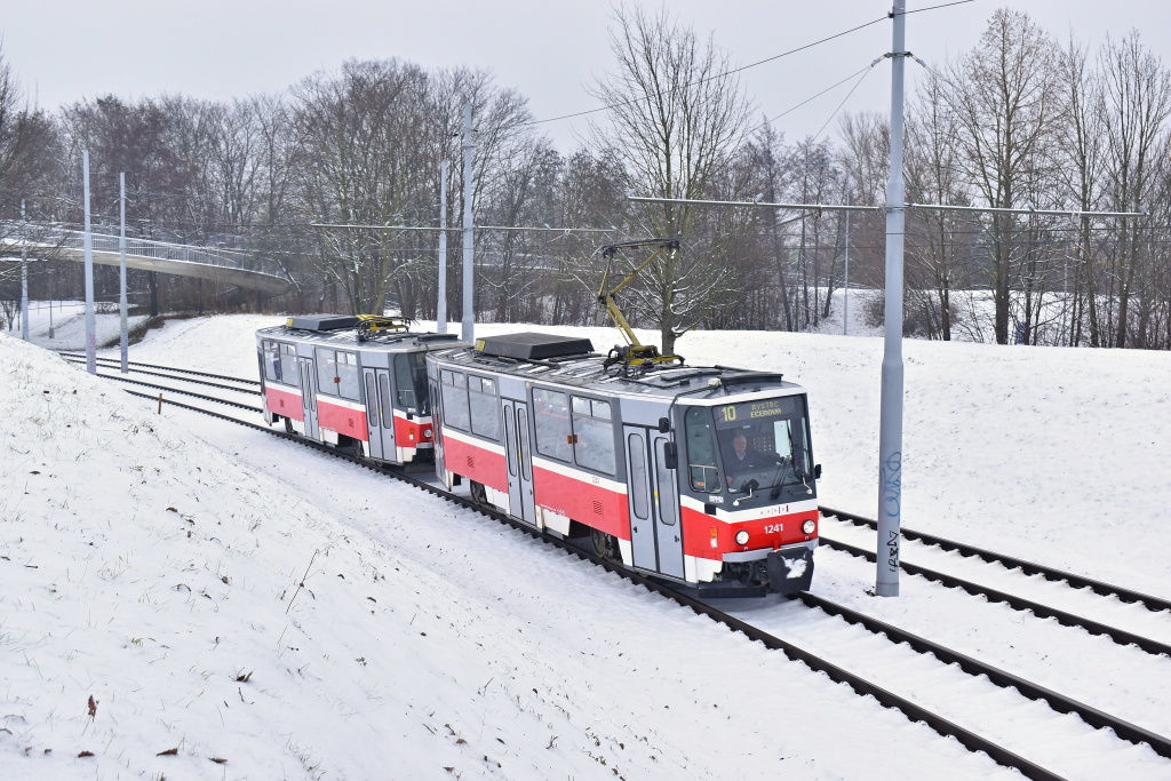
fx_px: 1561
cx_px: 586
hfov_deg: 41.1
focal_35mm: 48
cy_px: 390
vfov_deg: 28.1
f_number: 7.1
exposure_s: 1/320
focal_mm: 32
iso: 320
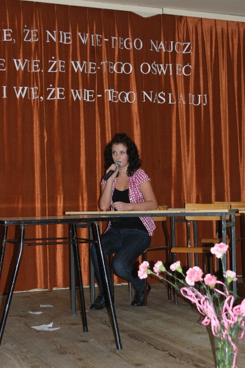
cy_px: 184
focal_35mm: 68
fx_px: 689
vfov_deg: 29.9
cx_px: 122
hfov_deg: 20.2
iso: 400
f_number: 5.6
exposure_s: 1/60
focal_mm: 45
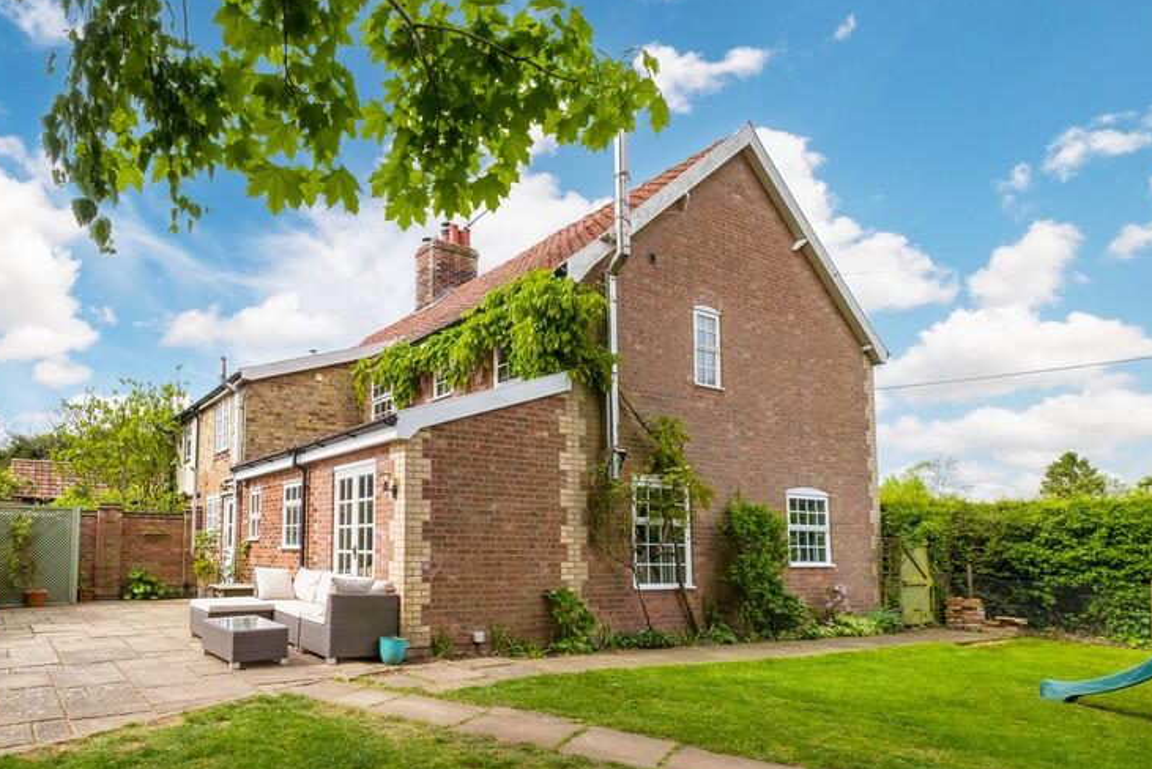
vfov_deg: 58.6
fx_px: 672
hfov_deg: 78.6
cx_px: 385
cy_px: 494
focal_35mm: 21
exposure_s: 1/2000
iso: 200
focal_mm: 10
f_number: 10
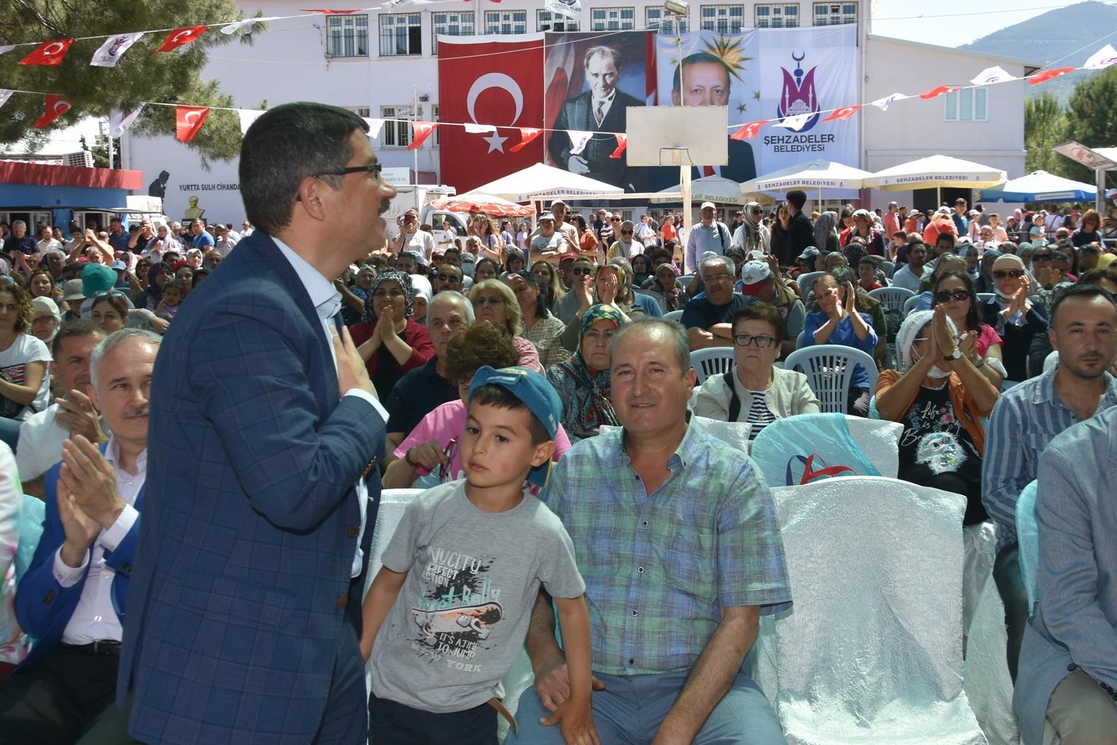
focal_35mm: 27
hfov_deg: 67.4
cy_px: 372
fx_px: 838
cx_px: 558
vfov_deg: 47.9
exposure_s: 1/180
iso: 100
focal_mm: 18
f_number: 6.7
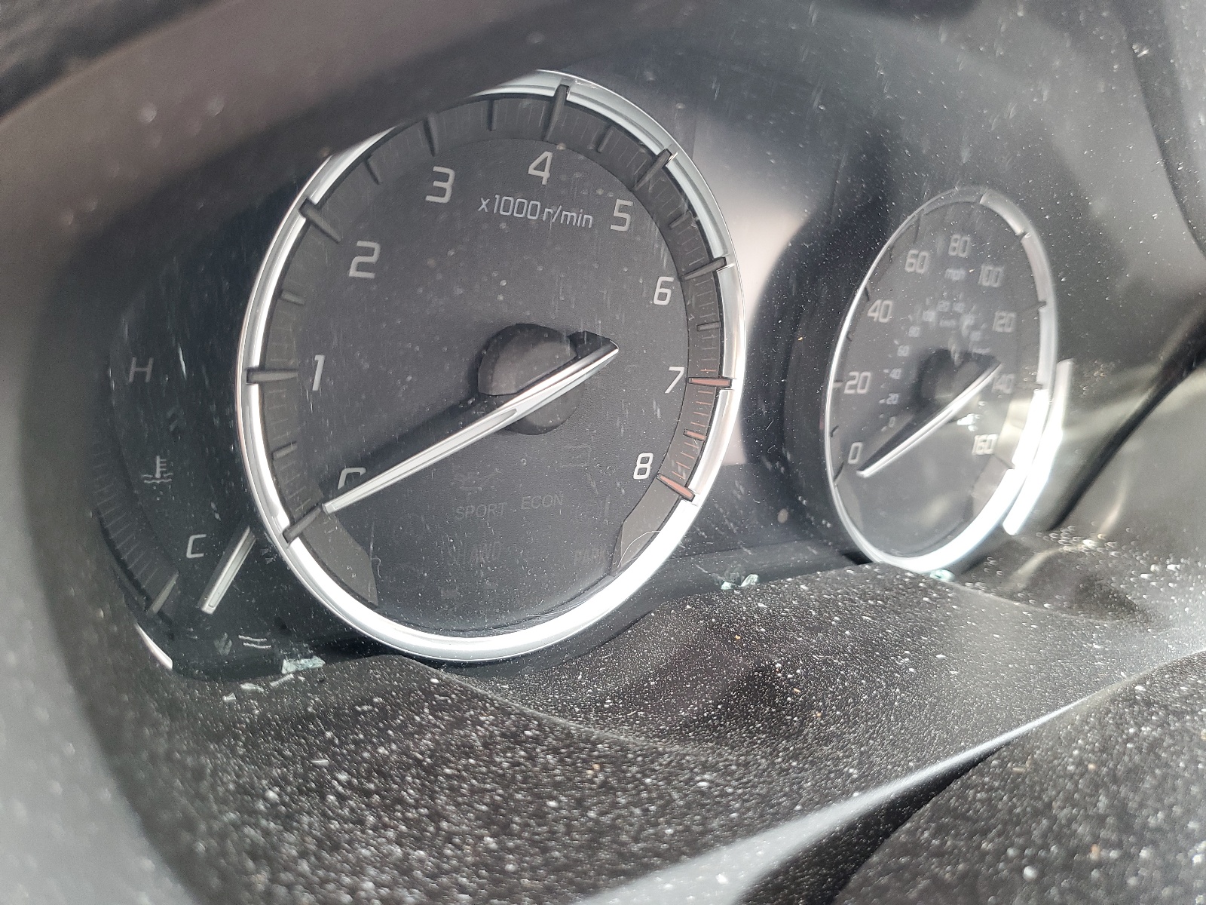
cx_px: 603
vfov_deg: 53.1
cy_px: 452
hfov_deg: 67.3
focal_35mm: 26
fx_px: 906
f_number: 1.5
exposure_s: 1/60.2
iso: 104
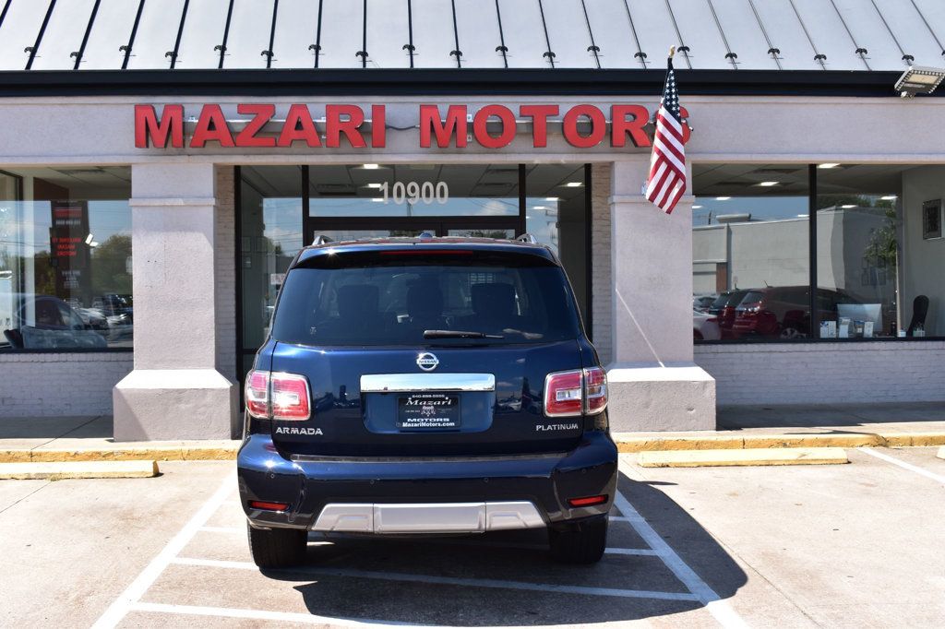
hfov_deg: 46.4
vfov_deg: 31.9
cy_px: 314
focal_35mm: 42
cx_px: 472
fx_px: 1102
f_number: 11
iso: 400
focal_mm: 28
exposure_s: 1/320
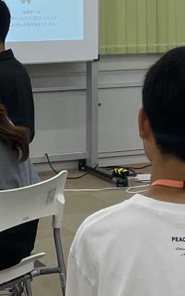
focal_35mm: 121
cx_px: 119
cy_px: -63
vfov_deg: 16.5
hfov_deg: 10.8
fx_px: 976
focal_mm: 4.2
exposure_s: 1/120
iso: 50
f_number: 1.6
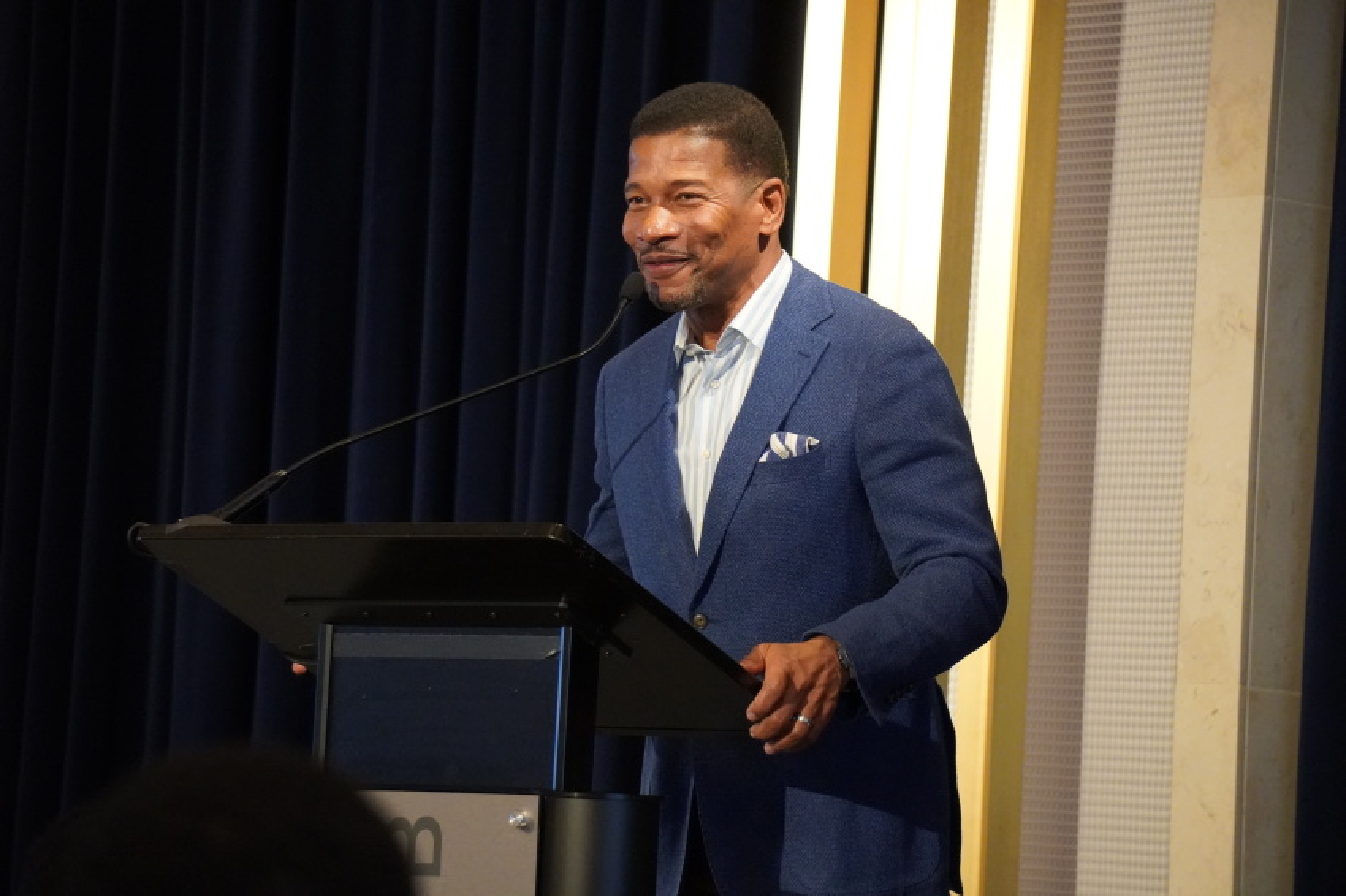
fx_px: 6391
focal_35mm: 171
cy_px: 448
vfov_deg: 8.0
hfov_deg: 12.0
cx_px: 673
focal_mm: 114
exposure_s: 1/200
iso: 5000
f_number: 5.6
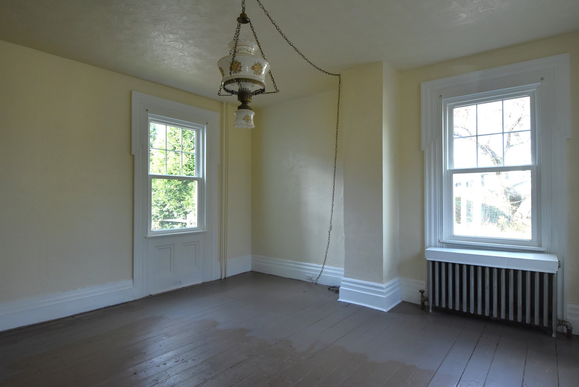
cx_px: 290
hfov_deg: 86.9
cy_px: 194
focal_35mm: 19
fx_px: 306
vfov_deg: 64.7
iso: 800
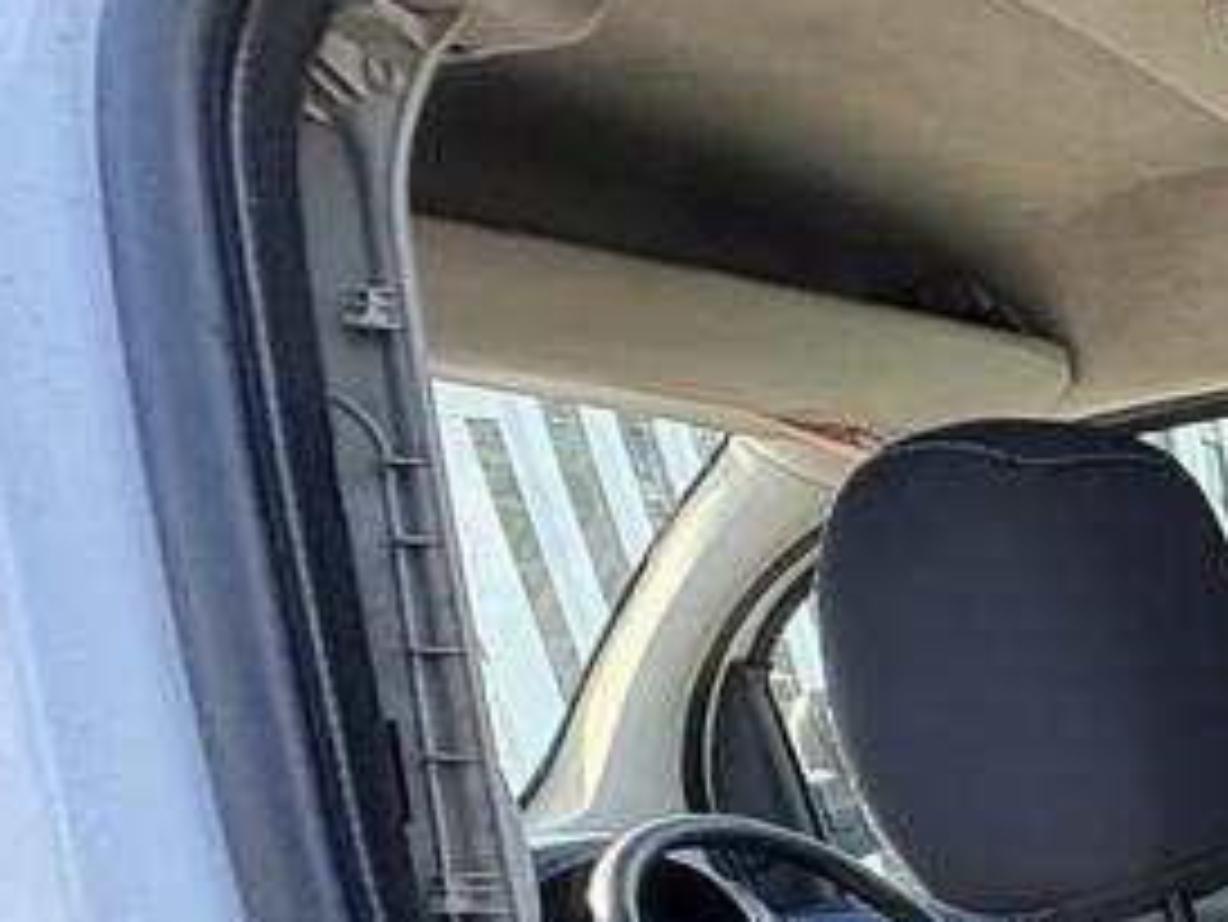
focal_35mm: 46
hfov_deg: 25.6
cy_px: 1241
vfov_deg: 26.2
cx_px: 1993
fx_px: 1633
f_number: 2.2
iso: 200
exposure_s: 1/99
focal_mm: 2.22
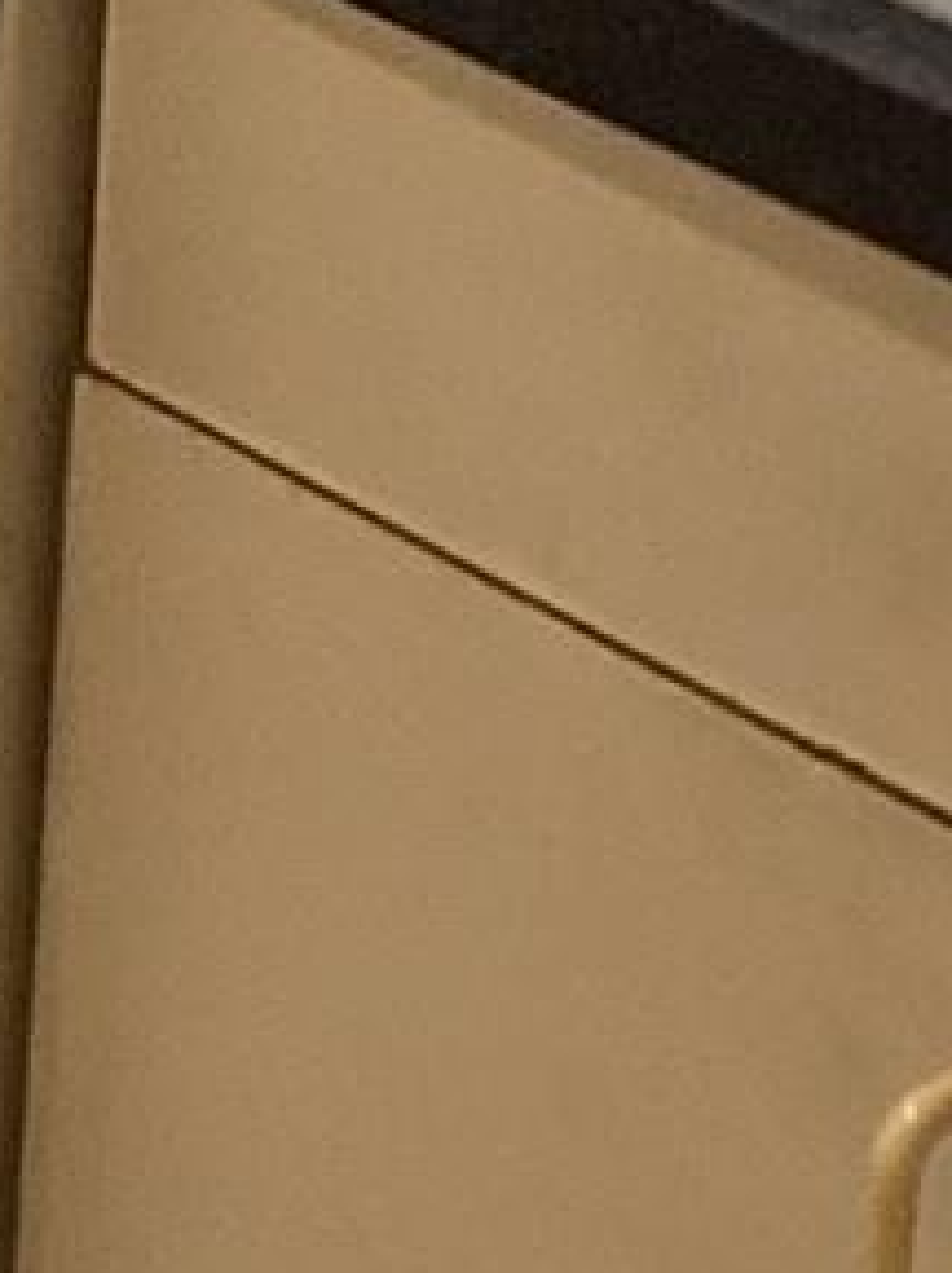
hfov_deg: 6.4
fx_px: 8085
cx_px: -1300
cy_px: -1573
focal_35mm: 220
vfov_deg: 8.4
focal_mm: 3.3
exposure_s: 1/60
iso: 100
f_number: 2.4
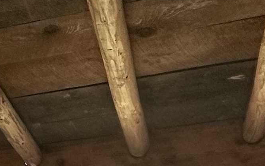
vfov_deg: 12.7
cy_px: 439
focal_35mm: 68
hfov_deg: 29.1
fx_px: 491
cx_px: 33
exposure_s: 1/120
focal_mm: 2.22
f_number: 2.2
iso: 320
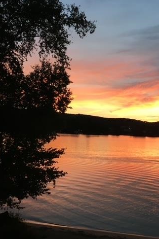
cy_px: 118
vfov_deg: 47.4
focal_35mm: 41
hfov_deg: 31.1
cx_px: 144
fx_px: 272
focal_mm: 4.15
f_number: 2.2
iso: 25
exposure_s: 1/30
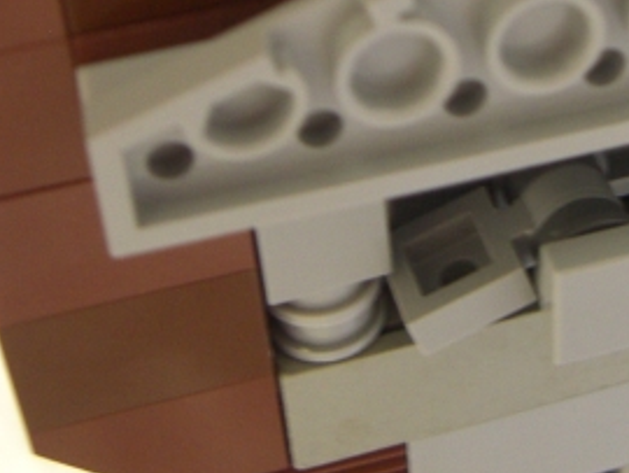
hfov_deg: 21.4
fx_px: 1637
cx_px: 522
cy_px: -77
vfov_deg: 15.9
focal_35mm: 90
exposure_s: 1/8
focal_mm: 6.2
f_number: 2.7
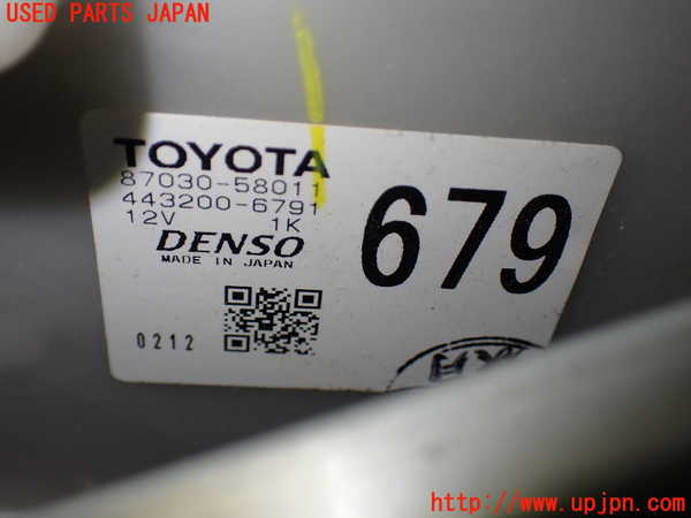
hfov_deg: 45.8
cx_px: 346
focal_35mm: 41
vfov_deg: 35.1
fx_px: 818
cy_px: 259
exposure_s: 1/160
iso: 200
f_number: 2.8
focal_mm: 7.31
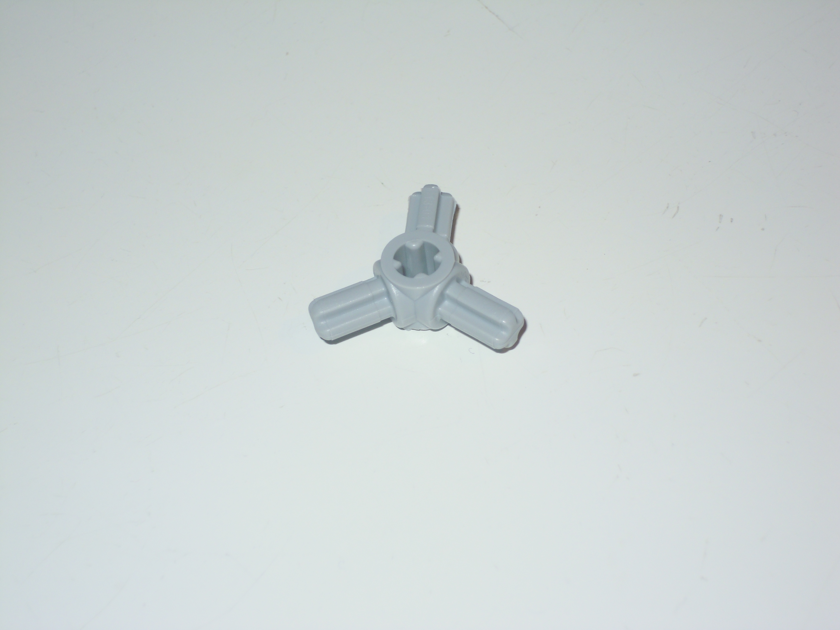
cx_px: 420
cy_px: 315
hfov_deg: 22.5
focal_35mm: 87
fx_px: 2111
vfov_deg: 17.0
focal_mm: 15.5
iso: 100
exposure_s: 1/50
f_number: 4.9
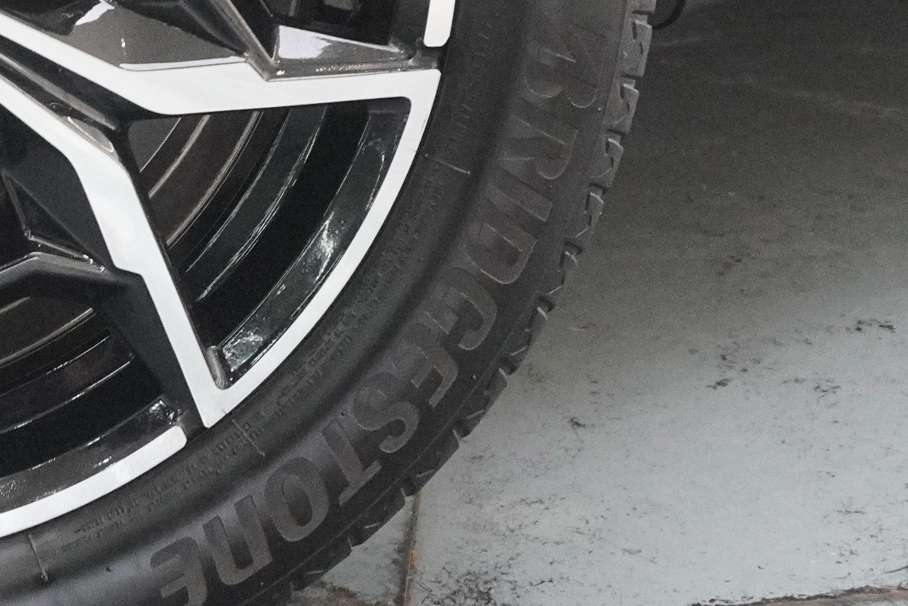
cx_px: -121
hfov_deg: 16.0
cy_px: -52
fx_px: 3127
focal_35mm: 124
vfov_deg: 10.9
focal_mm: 26
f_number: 6.3
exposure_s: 1/80
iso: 6400
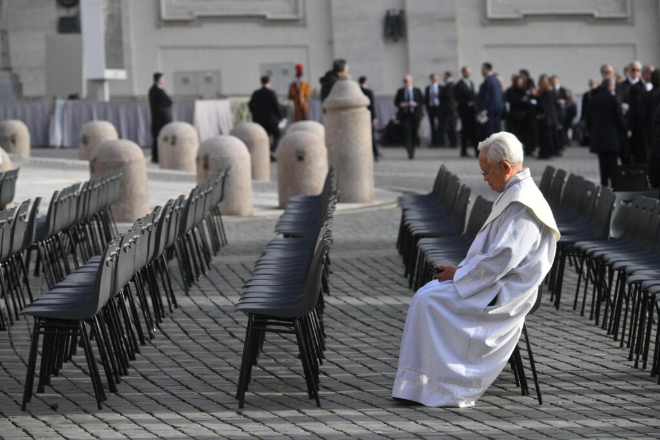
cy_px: 220
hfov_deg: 11.4
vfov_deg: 7.6
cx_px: 330
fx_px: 3300
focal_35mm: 180
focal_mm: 180
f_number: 7.1
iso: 2500
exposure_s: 1/5000
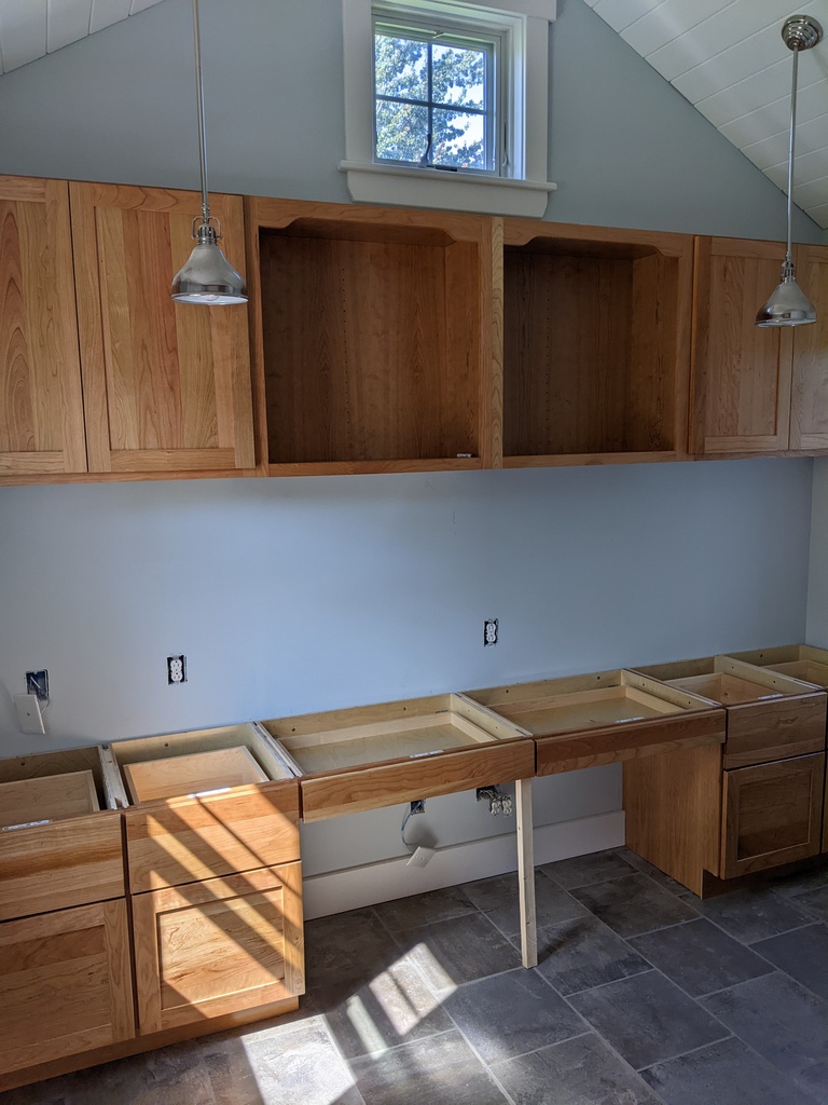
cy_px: 552
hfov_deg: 51.4
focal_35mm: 27
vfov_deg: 65.3
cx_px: 414
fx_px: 861
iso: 35
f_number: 1.8
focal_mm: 4.44
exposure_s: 1/164
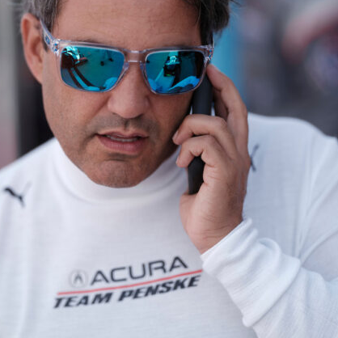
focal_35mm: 128
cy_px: 129
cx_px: 108
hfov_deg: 13.6
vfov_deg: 13.6
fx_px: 1414
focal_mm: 110
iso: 100
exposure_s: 1/850
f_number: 2
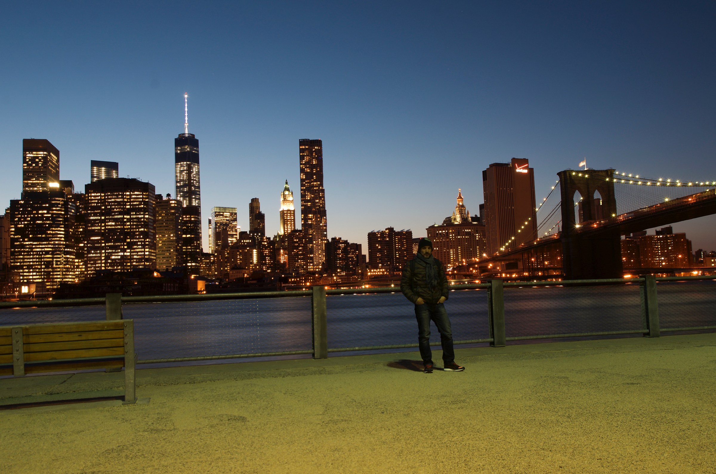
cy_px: 237
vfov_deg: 39.8
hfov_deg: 57.3
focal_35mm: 33
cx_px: 358
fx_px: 655
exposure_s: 8
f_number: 10
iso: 100
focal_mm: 22
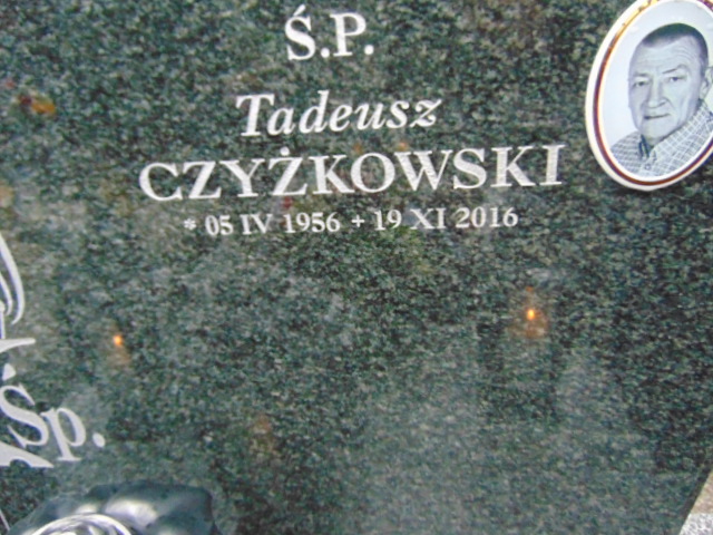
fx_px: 515
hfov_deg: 69.4
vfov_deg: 54.9
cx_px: 356
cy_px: 268
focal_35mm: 25
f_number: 3
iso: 800
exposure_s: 1/60
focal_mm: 4.5
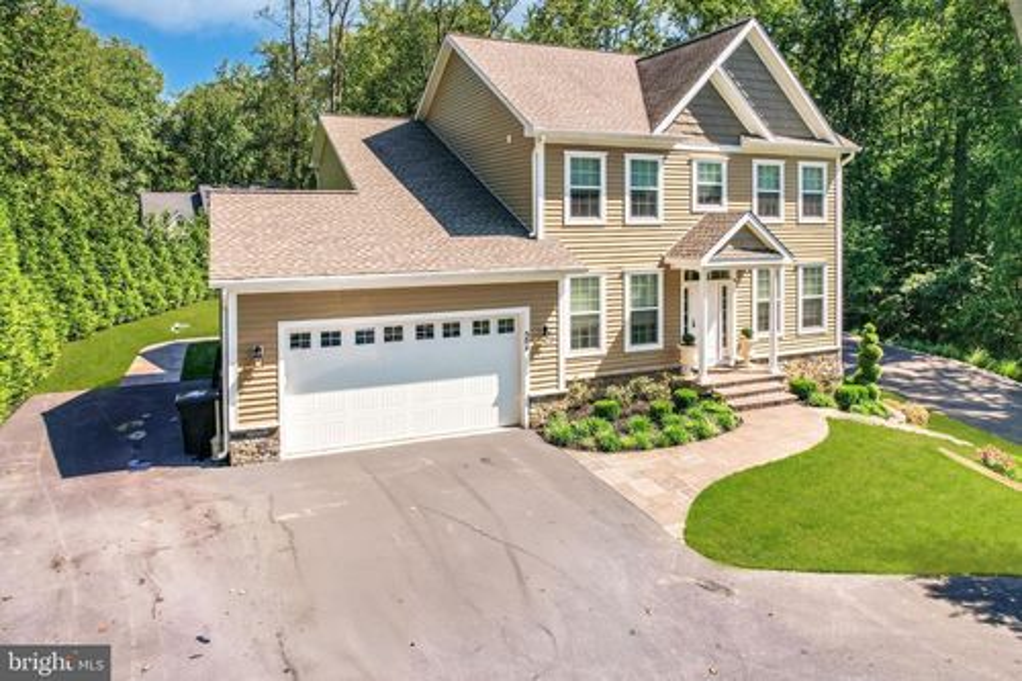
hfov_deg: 78.6
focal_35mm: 22
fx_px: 624
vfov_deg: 57.2
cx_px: 511
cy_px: 340
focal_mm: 8.38
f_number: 2.8
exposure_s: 1/1000
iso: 110
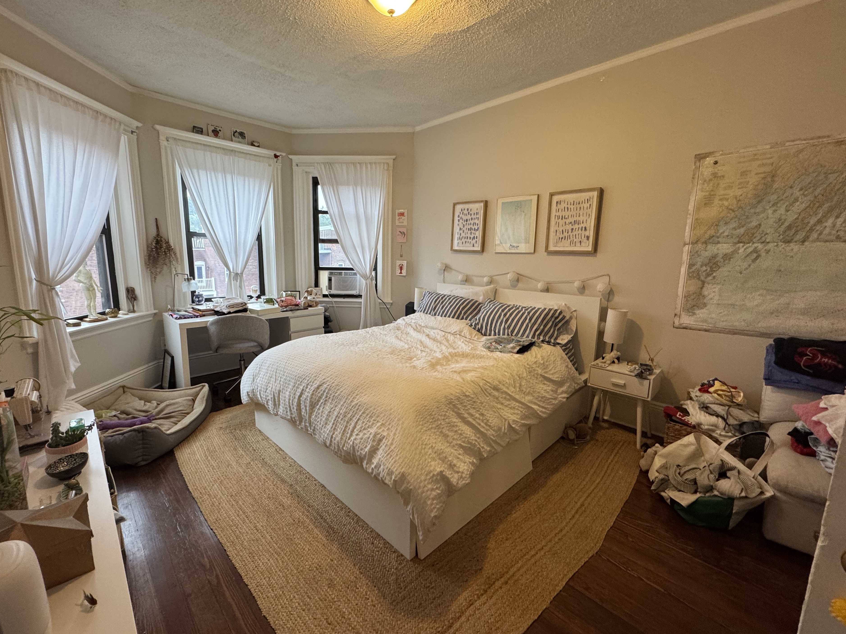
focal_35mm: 15
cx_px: 400
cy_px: 313
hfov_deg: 98.1
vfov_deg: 81.7
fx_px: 367
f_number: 2.2
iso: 250
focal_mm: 2.22
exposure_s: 1/120
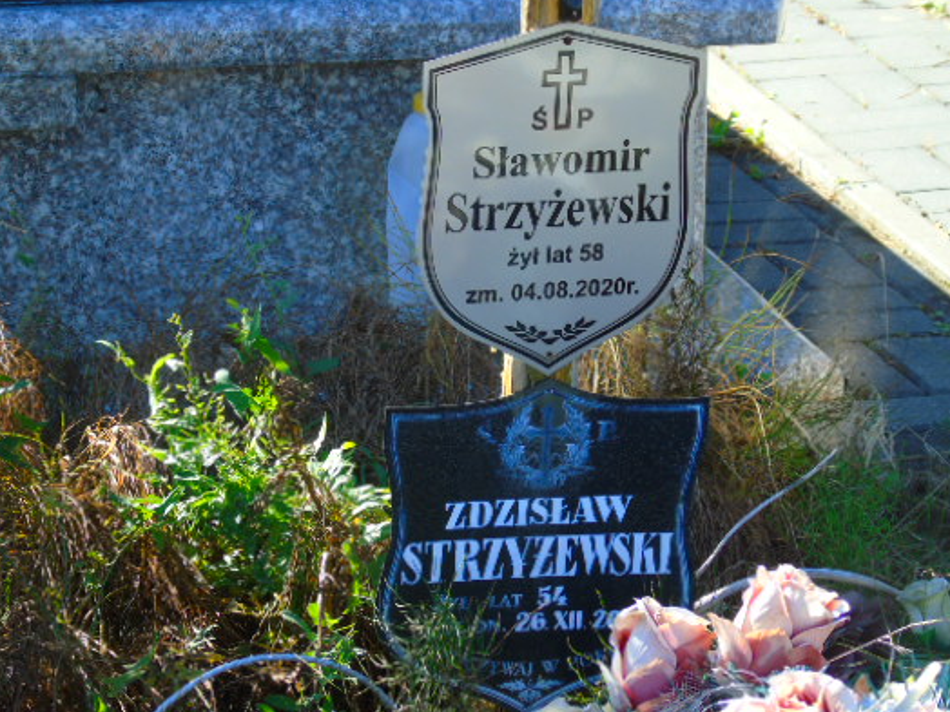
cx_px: 515
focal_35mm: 132
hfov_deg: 14.9
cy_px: 335
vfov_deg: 11.2
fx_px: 3623
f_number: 4.4
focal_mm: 19
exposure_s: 1/125
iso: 80
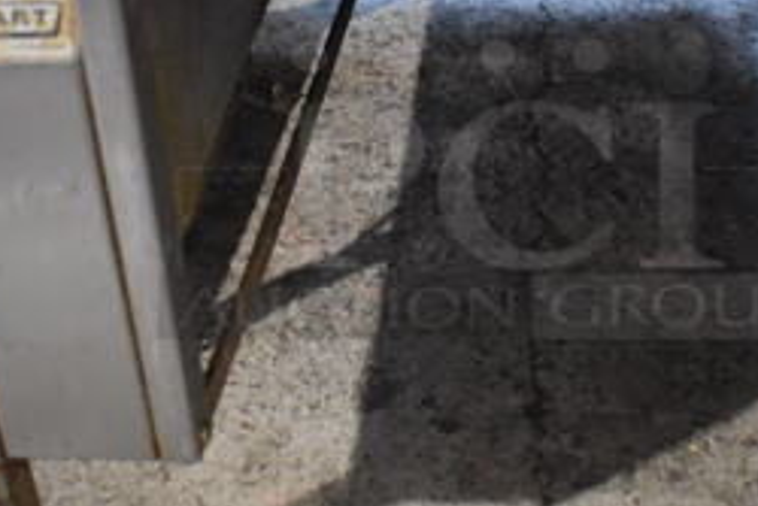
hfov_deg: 30.3
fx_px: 1390
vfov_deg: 20.6
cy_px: 179
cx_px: 497
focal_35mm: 66
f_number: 3.5
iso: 3200
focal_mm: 18
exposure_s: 1/30
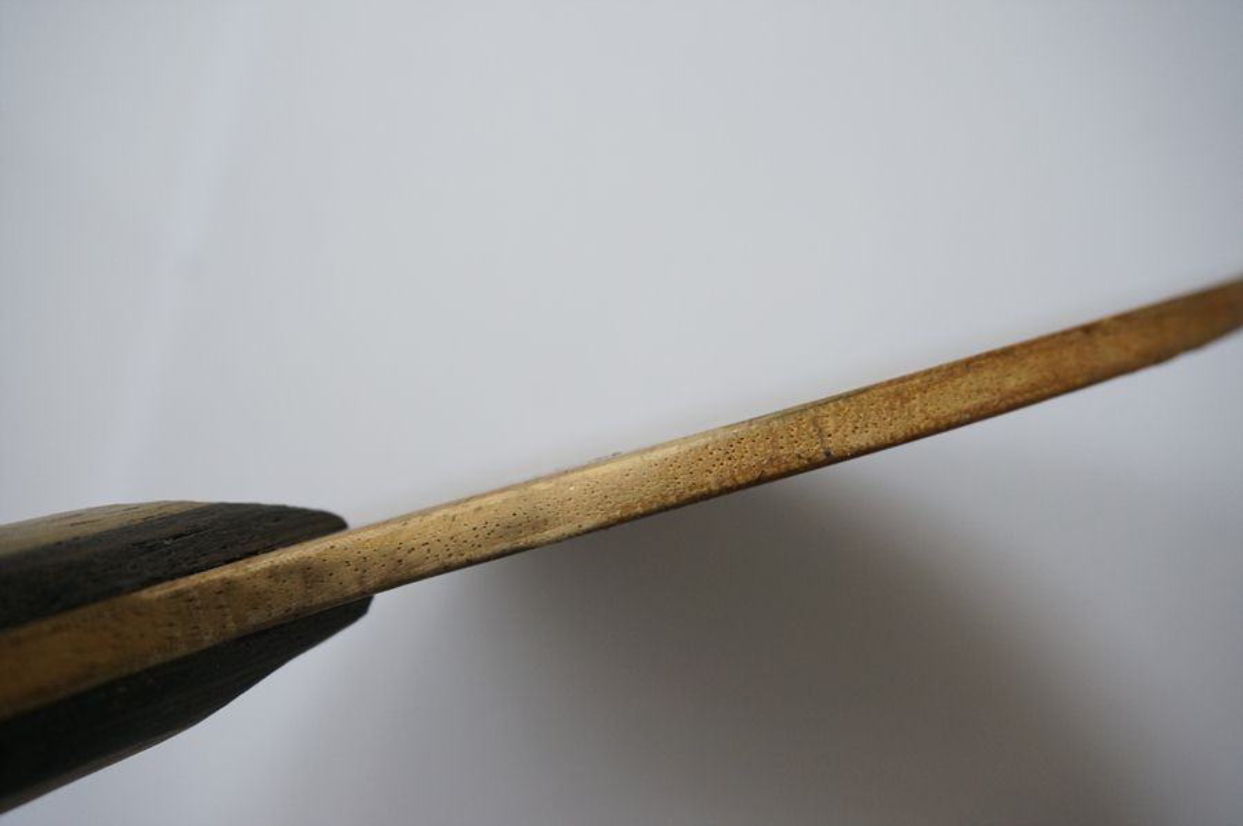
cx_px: 622
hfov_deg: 43.6
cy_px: 413
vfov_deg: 29.8
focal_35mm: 45
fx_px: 1552
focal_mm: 30
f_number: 6.3
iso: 500
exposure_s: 1/60
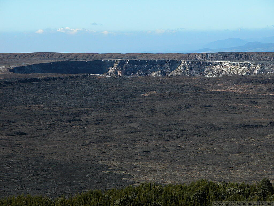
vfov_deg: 9.3
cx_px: 137
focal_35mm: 159
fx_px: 1259
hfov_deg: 12.4
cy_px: 103
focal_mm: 41.1
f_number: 5.6
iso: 100
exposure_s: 1/482
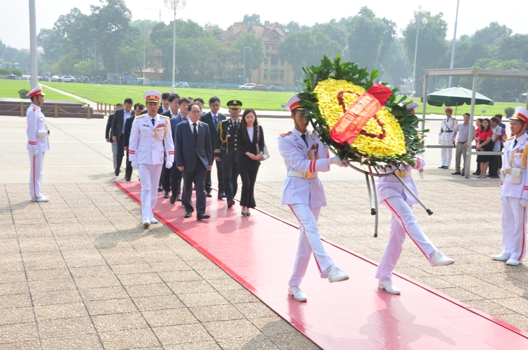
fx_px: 703
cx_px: 264
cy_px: 175
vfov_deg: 28.0
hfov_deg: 41.2
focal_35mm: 48
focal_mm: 32
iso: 250
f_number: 13
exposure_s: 1/125
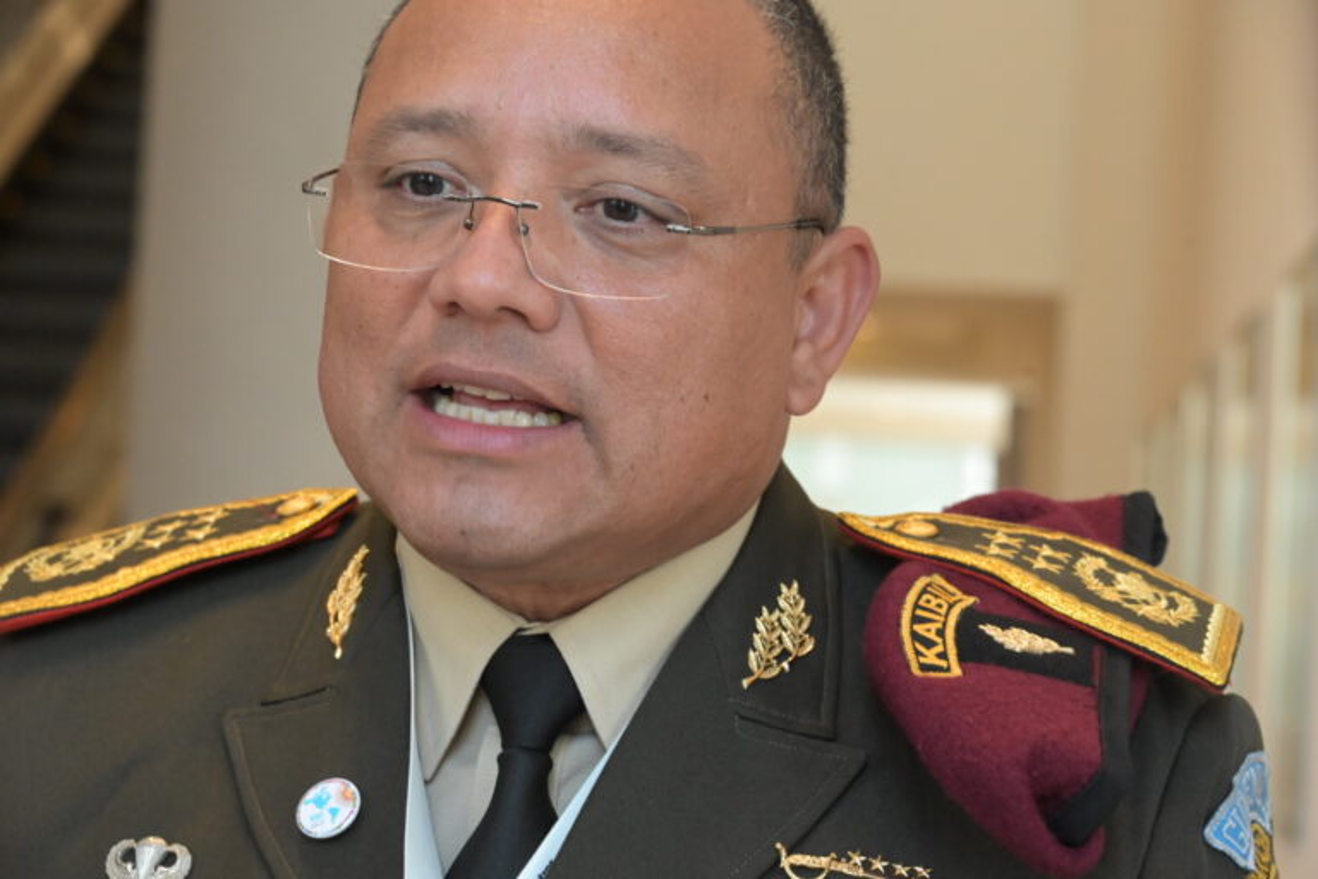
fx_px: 3258
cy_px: 440
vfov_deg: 15.4
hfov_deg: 22.9
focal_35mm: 89
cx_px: 659
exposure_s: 1/100
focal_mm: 89
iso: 10000
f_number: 8
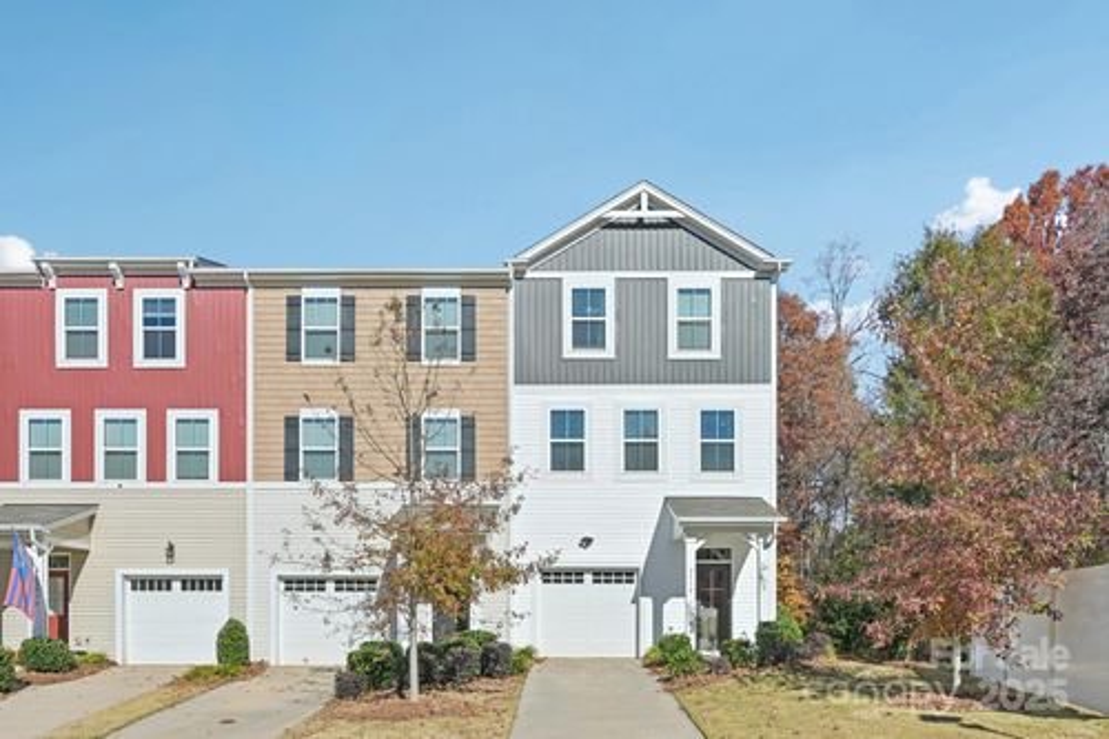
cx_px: 554
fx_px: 739
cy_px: 370
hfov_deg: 73.8
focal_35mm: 24
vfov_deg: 53.1
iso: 100
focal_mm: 24
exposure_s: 1/640
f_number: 8
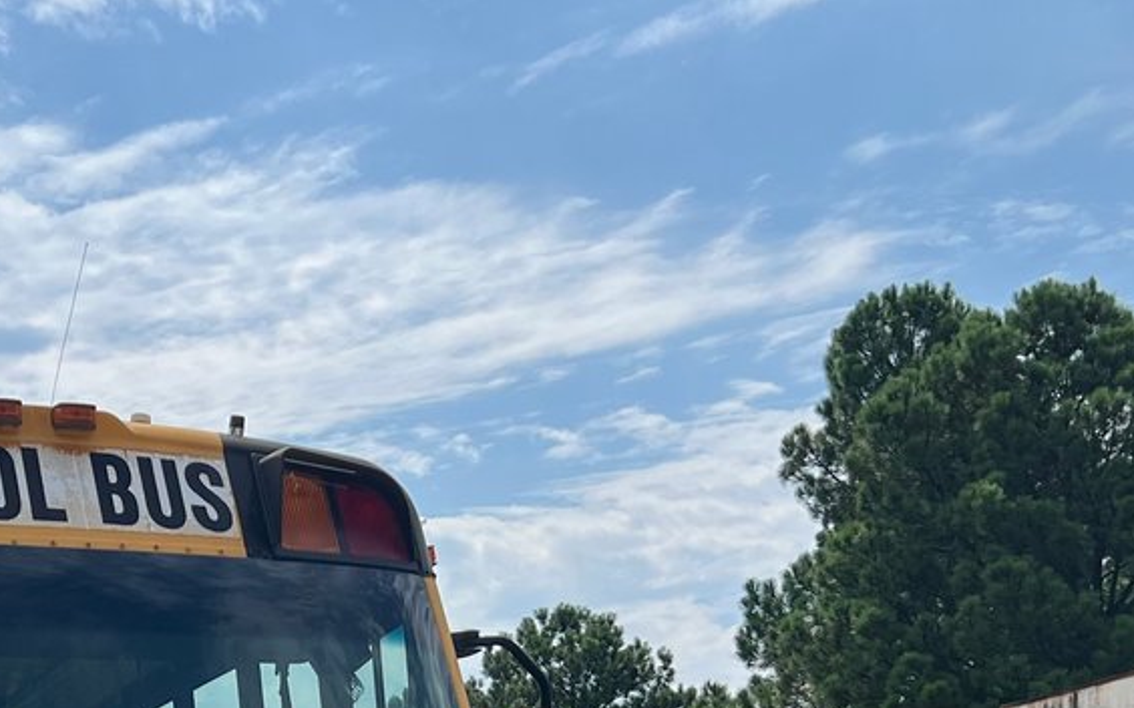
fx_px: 2286
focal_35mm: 74
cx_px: 192
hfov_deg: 27.2
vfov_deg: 16.5
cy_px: 944
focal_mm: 5.7
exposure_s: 1/8696
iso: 50
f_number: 1.5
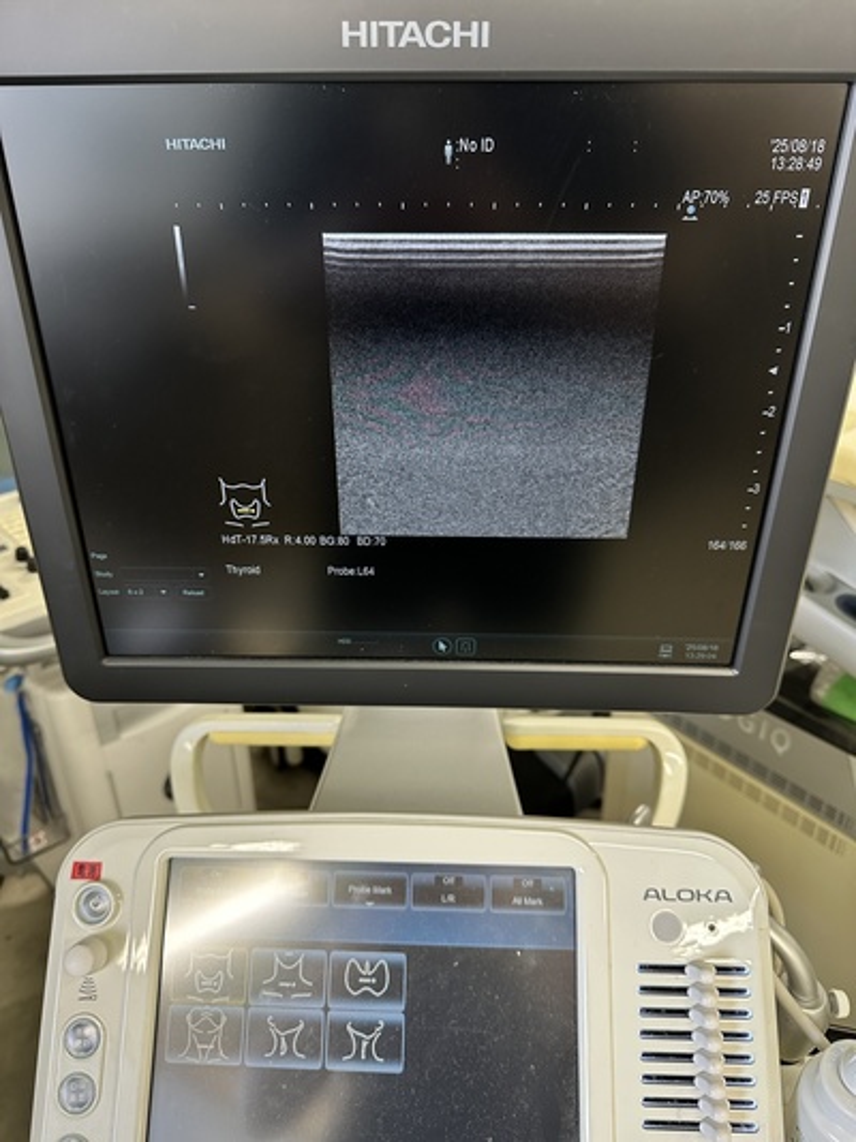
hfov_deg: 56.8
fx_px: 792
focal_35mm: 24
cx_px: 428
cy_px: 571
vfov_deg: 71.6
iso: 200
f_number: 1.78
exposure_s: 1/75
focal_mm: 6.86
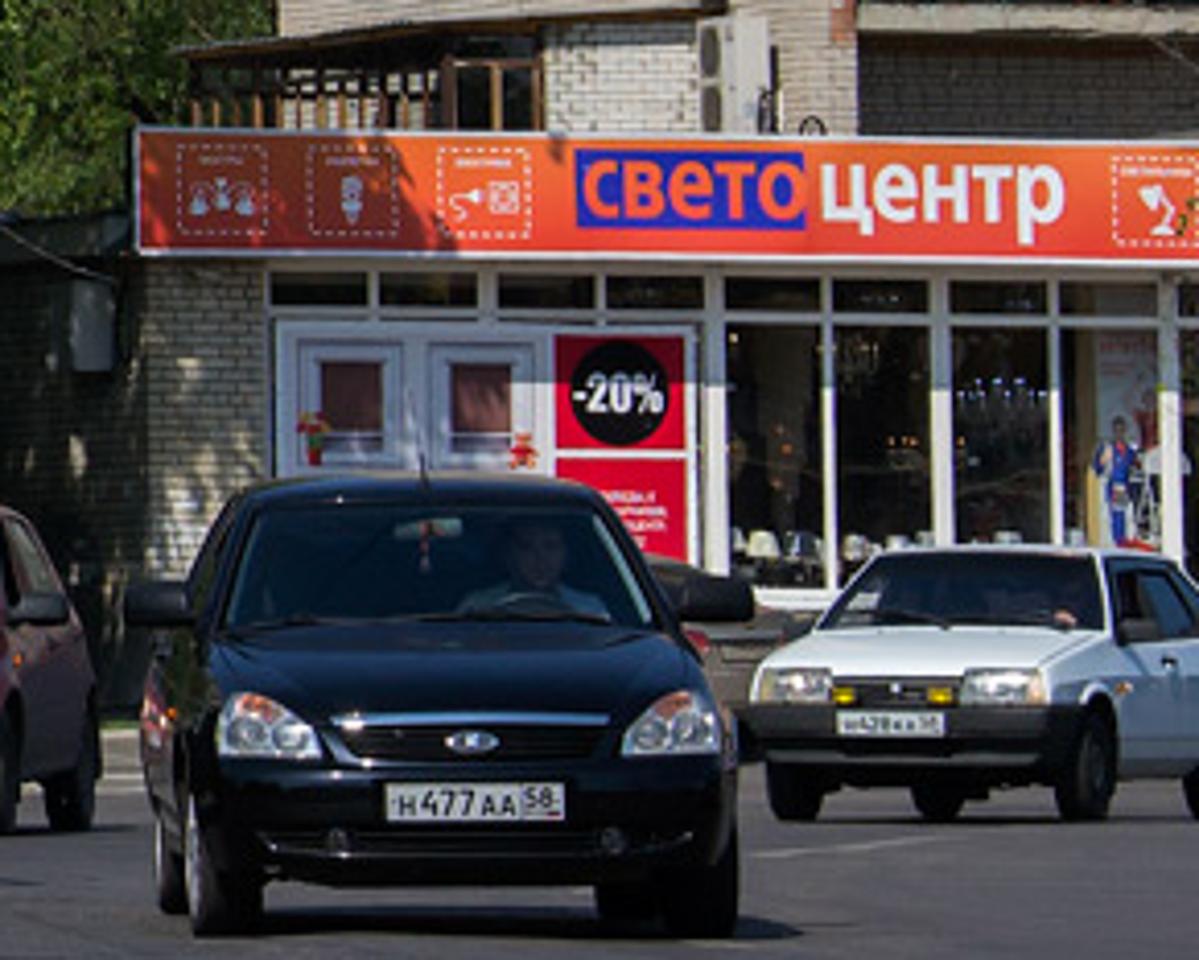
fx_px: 10294
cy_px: -222
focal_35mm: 290
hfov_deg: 6.5
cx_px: -944
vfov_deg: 5.3
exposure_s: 1/800
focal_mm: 50
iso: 200
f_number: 8
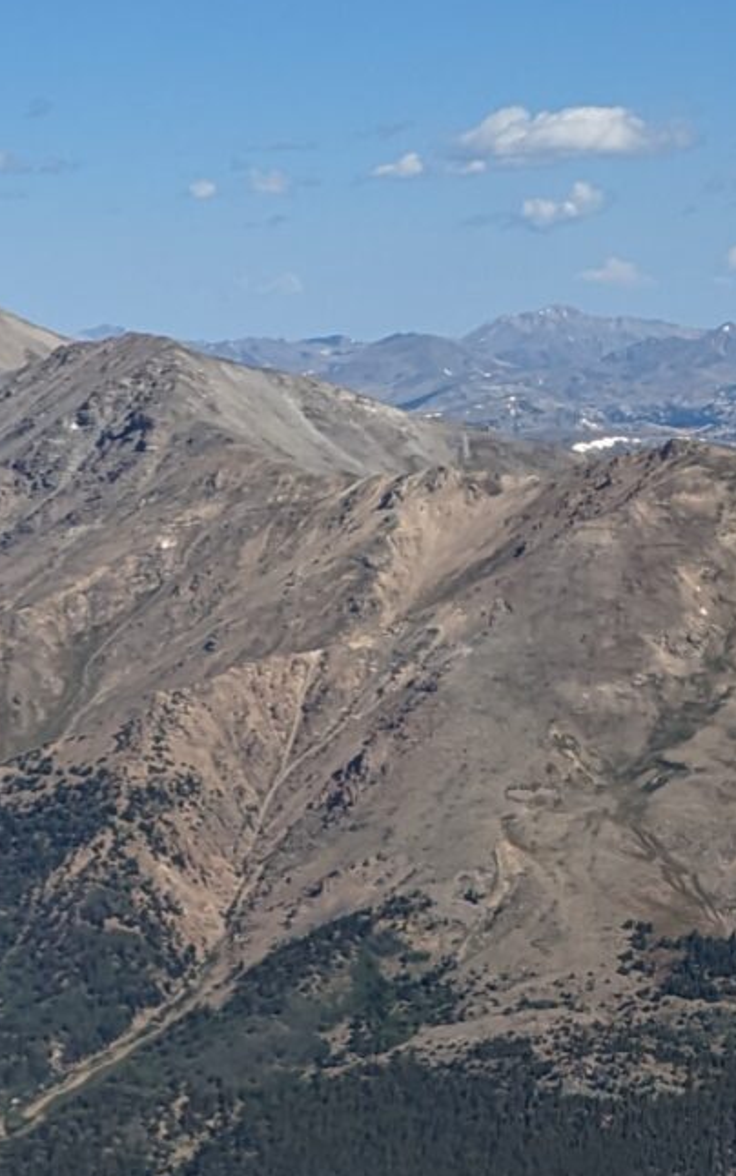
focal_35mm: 101
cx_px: -1428
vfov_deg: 19.8
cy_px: 1234
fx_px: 3240
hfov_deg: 10.0
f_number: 1.85
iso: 44
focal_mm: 6.81
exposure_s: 1/2976
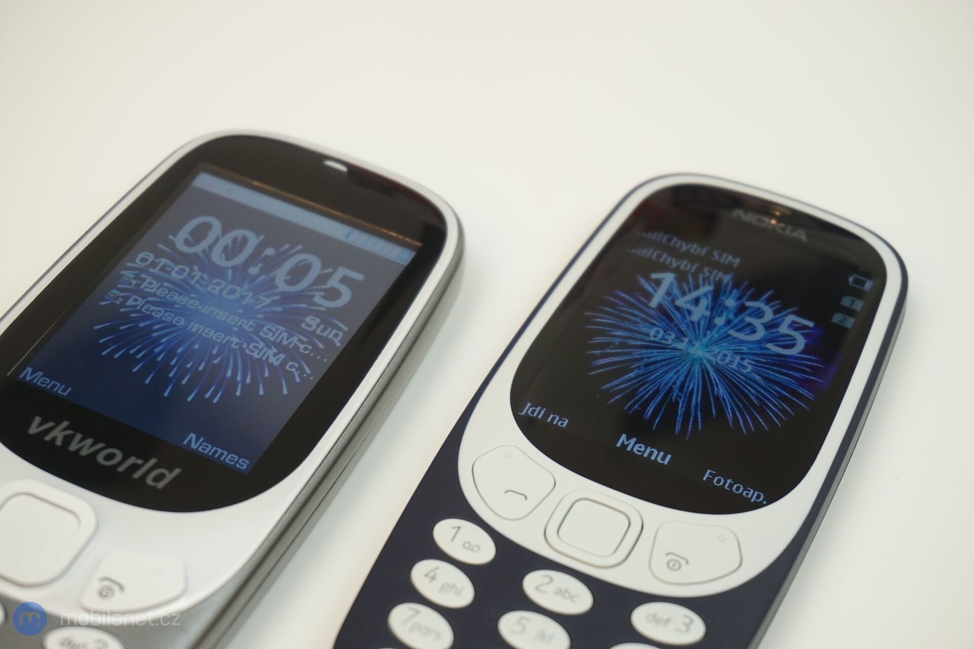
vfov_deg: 19.3
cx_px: 487
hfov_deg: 28.6
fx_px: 1907
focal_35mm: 70
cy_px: 324
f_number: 5.6
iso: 800
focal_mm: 47
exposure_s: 1/80
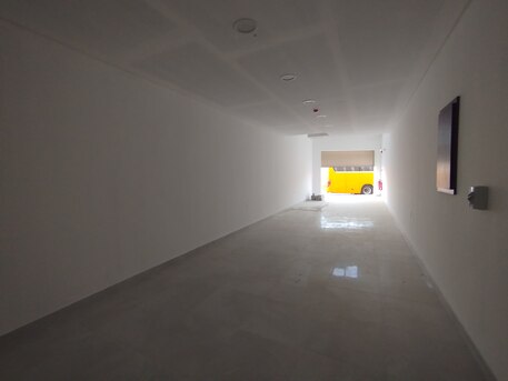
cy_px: 190
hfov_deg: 98.2
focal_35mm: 15
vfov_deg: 81.8
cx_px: 254
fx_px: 220
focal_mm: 1.65
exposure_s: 1/33
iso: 80
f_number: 2.2
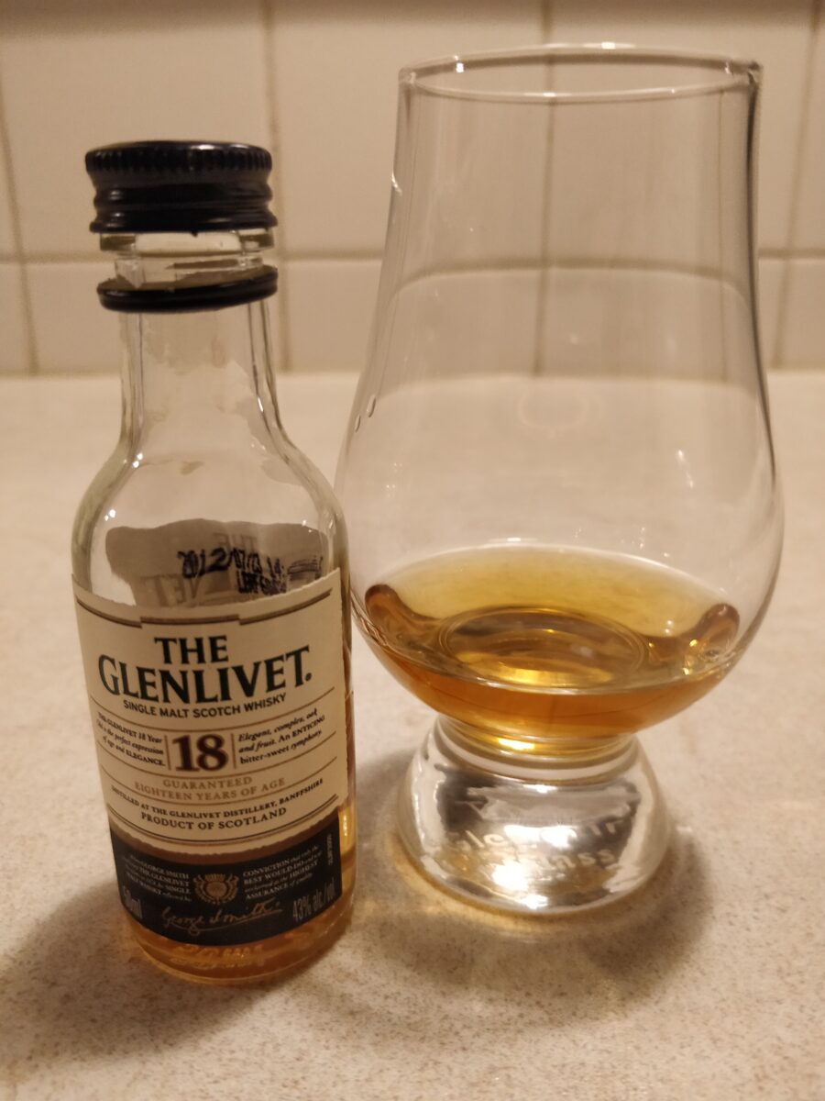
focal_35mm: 24
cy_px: 550
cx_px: 412
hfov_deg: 56.8
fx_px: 763
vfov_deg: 71.6
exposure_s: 1/33
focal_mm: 4.1
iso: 1000
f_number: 1.7
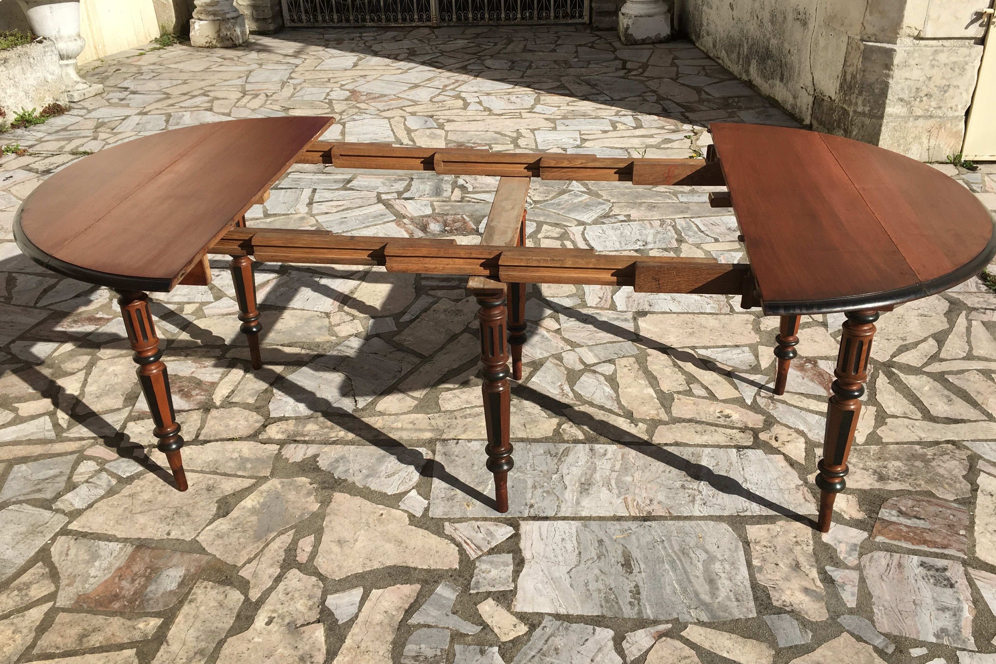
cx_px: 508
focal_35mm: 31
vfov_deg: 42.3
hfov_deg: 60.3
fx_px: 858
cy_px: 323
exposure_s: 1/1637
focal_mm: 4.15
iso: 25
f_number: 2.2
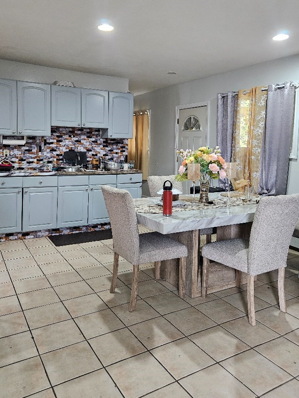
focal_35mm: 27
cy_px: 171
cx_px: 154
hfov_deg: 51.3
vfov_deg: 65.0
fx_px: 311
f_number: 1.8
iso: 1000
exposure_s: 1/120
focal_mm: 5.4
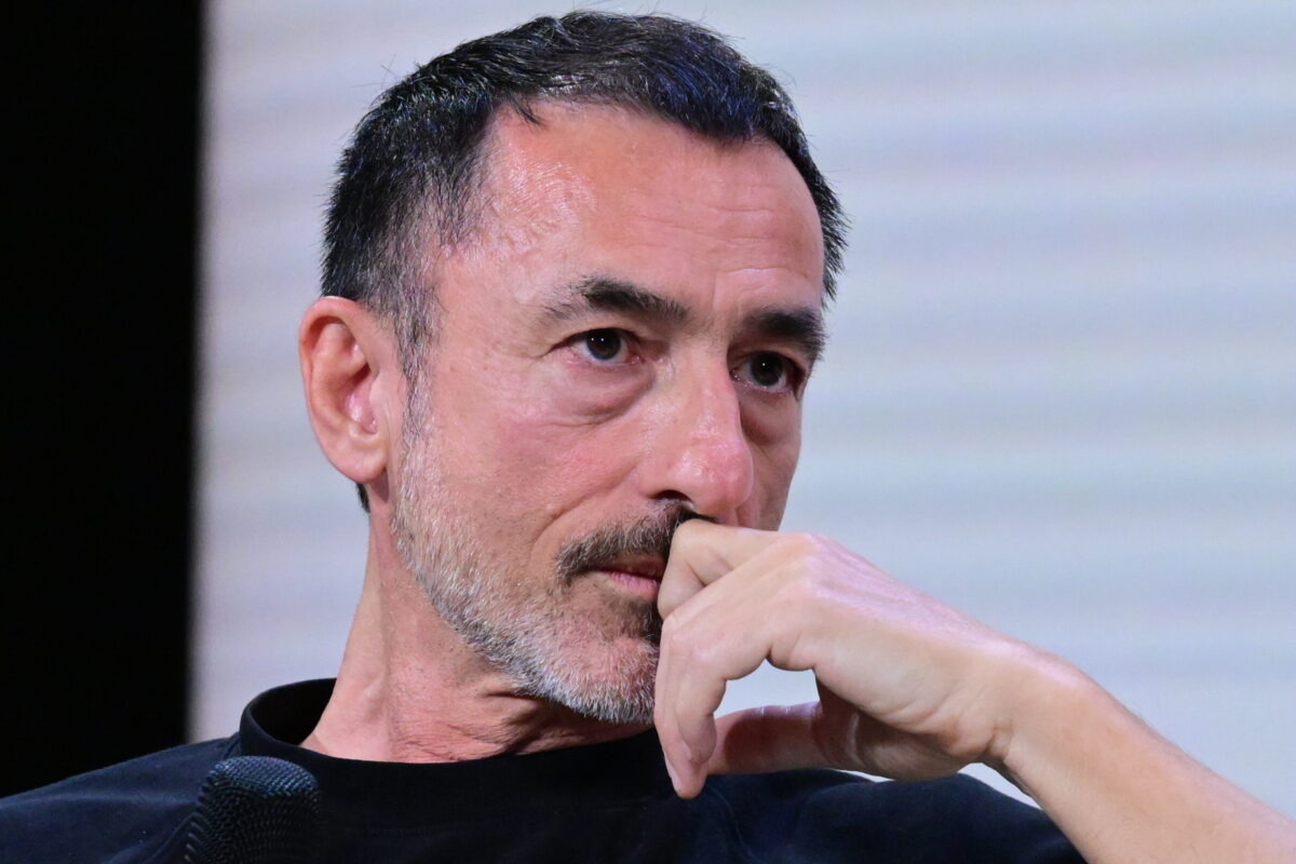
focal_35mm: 300
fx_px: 10799
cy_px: 432
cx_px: 648
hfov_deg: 6.9
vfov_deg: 4.6
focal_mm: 200
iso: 6400
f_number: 6.3
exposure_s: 1/640
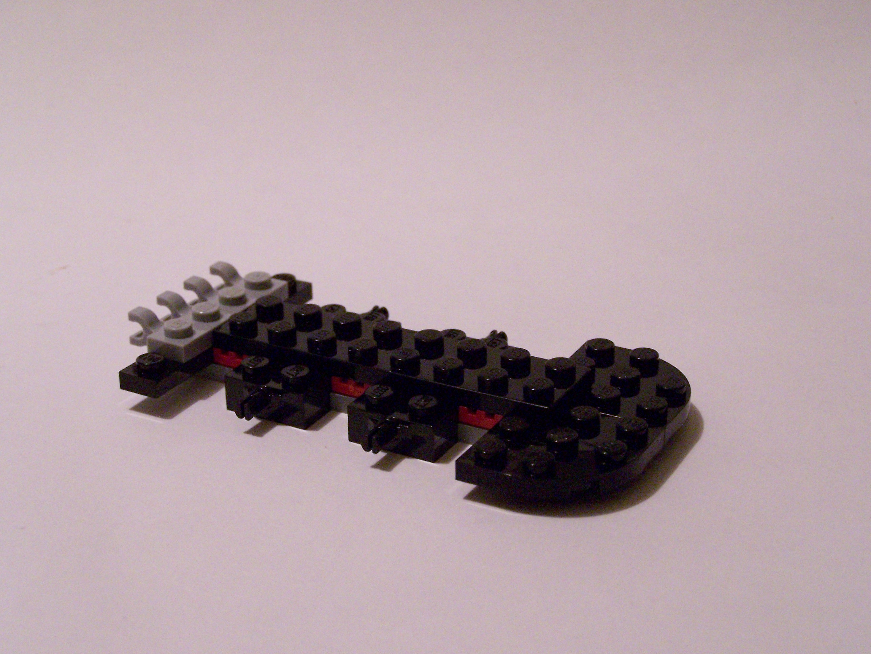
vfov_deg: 21.9
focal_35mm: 67
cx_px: 436
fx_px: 1686
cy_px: 327
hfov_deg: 29.0
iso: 400
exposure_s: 1/20
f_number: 3.2
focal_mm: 11.1
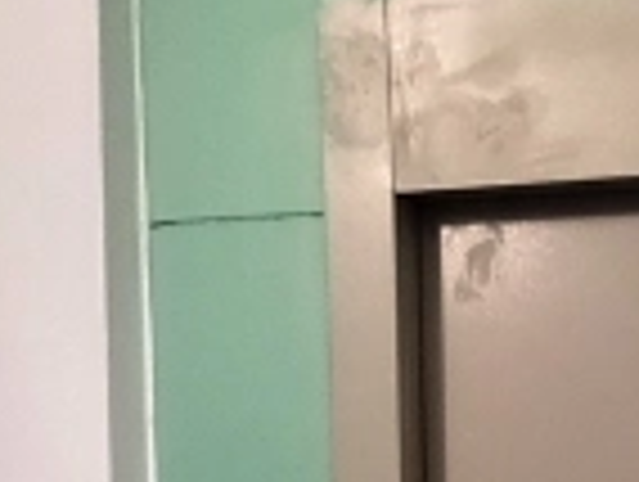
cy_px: 829
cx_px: 657
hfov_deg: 18.8
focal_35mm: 101
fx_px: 1868
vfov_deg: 13.4
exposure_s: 1/25
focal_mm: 5.52
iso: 5360
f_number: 1.9
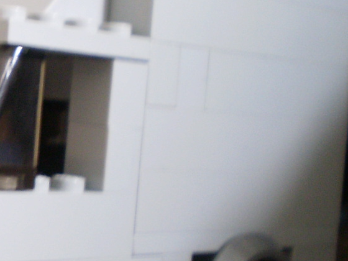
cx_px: -85
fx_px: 1206
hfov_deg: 15.7
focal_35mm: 120
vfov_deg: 12.3
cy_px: 156
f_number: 3.5
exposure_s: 1/2
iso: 200
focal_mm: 7.4
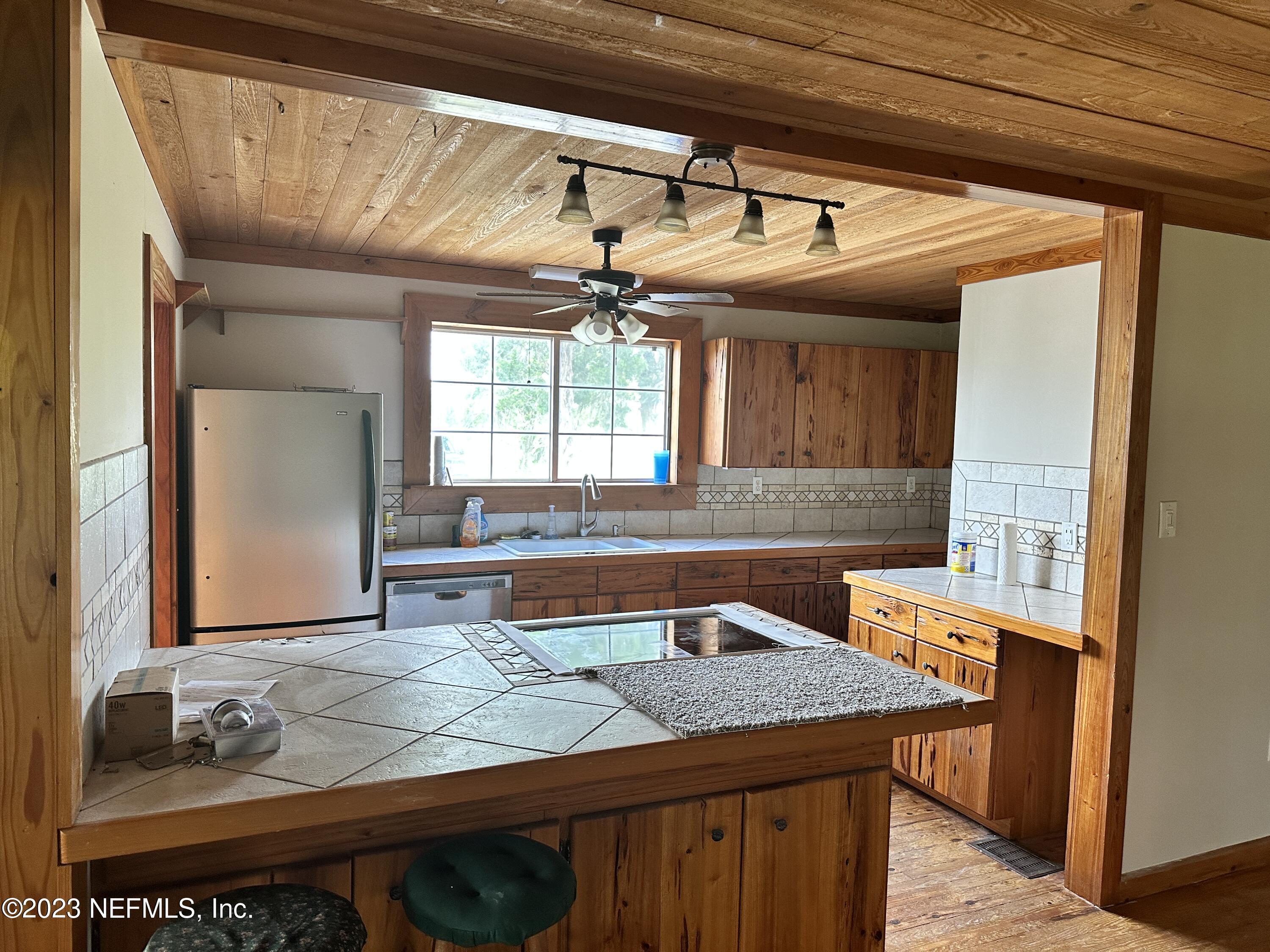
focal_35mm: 24
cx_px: 635
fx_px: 881
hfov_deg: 71.6
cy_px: 476
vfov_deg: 56.8
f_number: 1.78
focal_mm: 6.86
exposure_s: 1/91
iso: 250
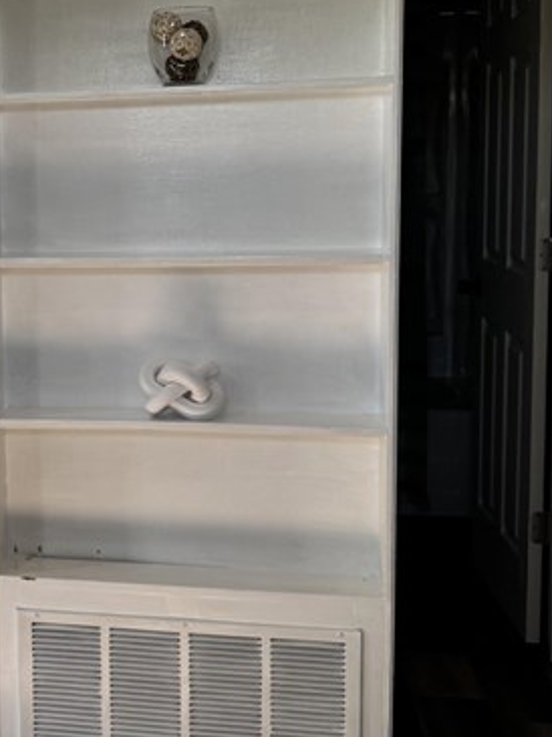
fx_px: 1341
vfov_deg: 30.6
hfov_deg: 21.6
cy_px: 278
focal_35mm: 63
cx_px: -105
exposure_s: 1/121
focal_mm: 6.76
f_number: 1.78
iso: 100
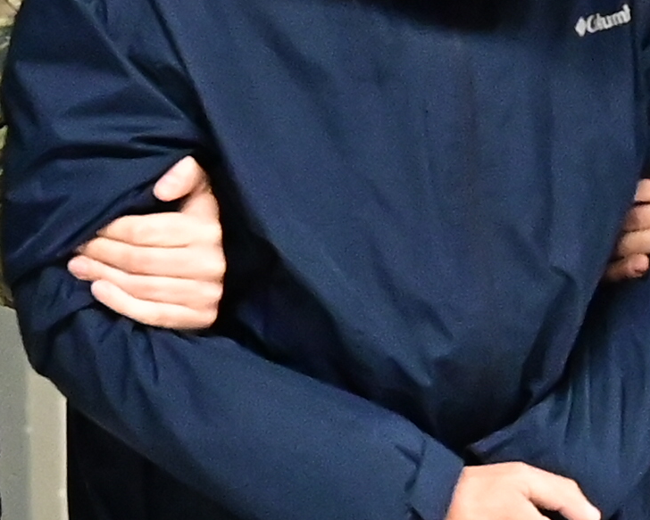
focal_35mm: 232
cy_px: 44
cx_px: 213
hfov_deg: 8.3
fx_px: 4465
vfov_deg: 6.7
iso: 6400
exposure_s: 1/160
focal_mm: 75
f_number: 4
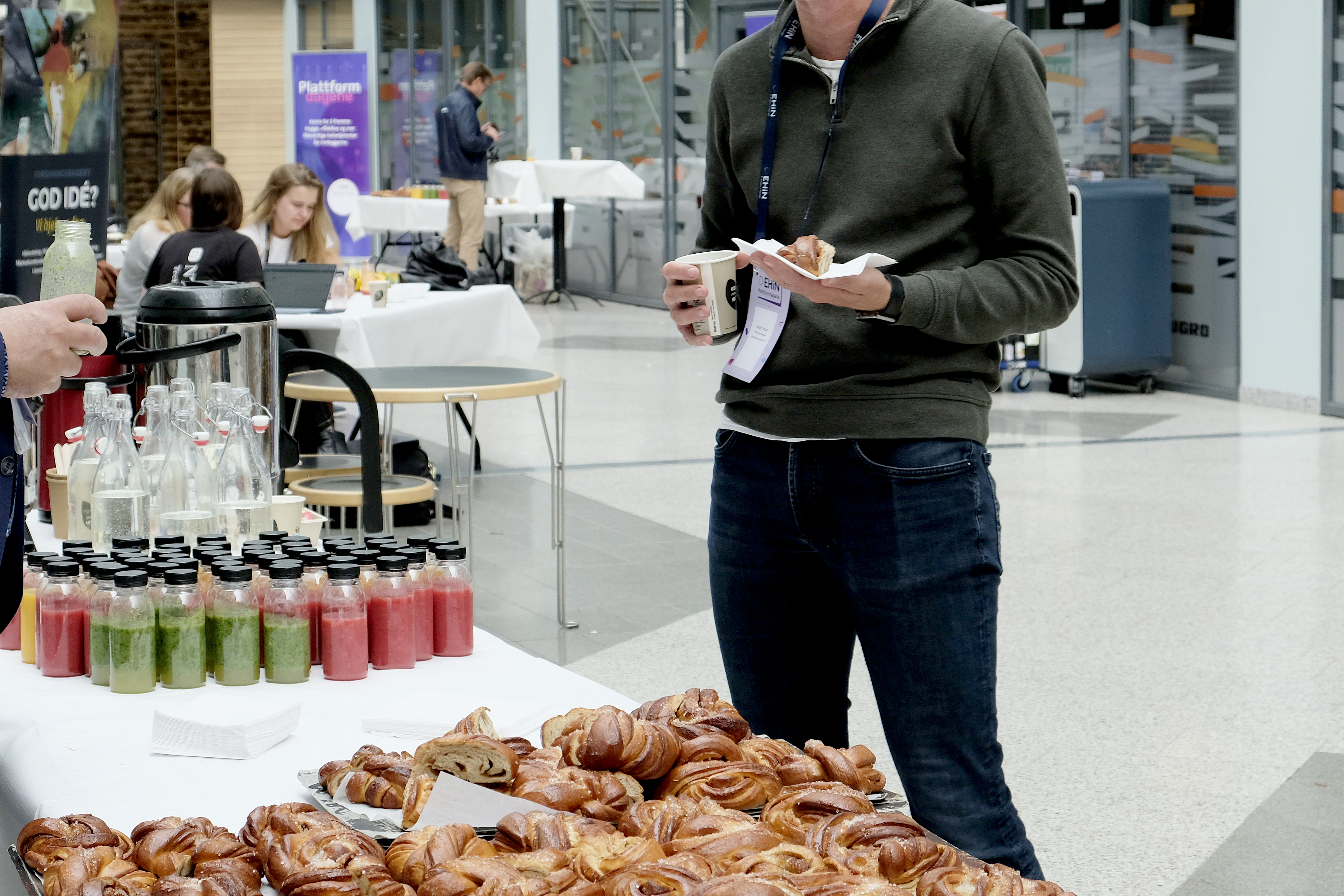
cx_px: 555
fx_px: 2763
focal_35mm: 74
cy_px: 330
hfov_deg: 27.3
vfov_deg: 18.4
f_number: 5.6
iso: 400
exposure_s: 1/150
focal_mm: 32.9
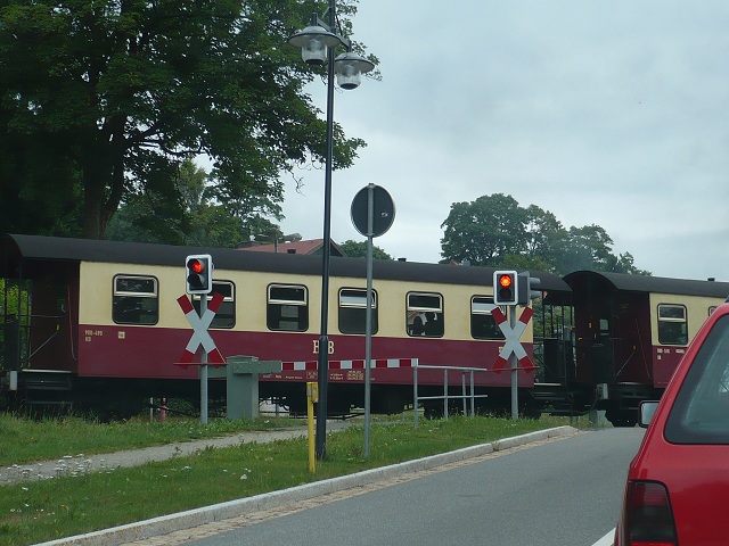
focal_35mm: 82
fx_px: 1727
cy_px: 273
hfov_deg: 23.8
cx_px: 364
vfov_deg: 18.0
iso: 100
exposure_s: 1/500
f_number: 3.7
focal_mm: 9.9
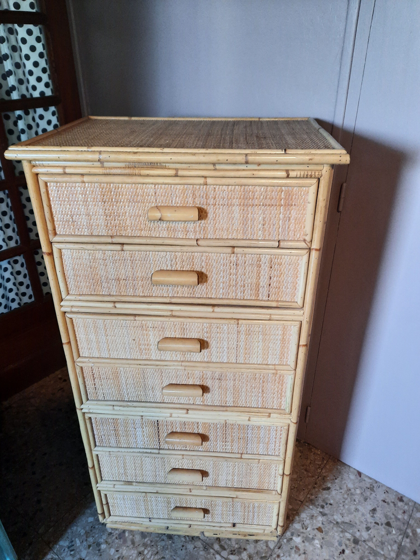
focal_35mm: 25
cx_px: 210
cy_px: 280
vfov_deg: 69.4
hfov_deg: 54.9
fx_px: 404
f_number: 2
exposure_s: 1/50
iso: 320
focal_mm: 4.6
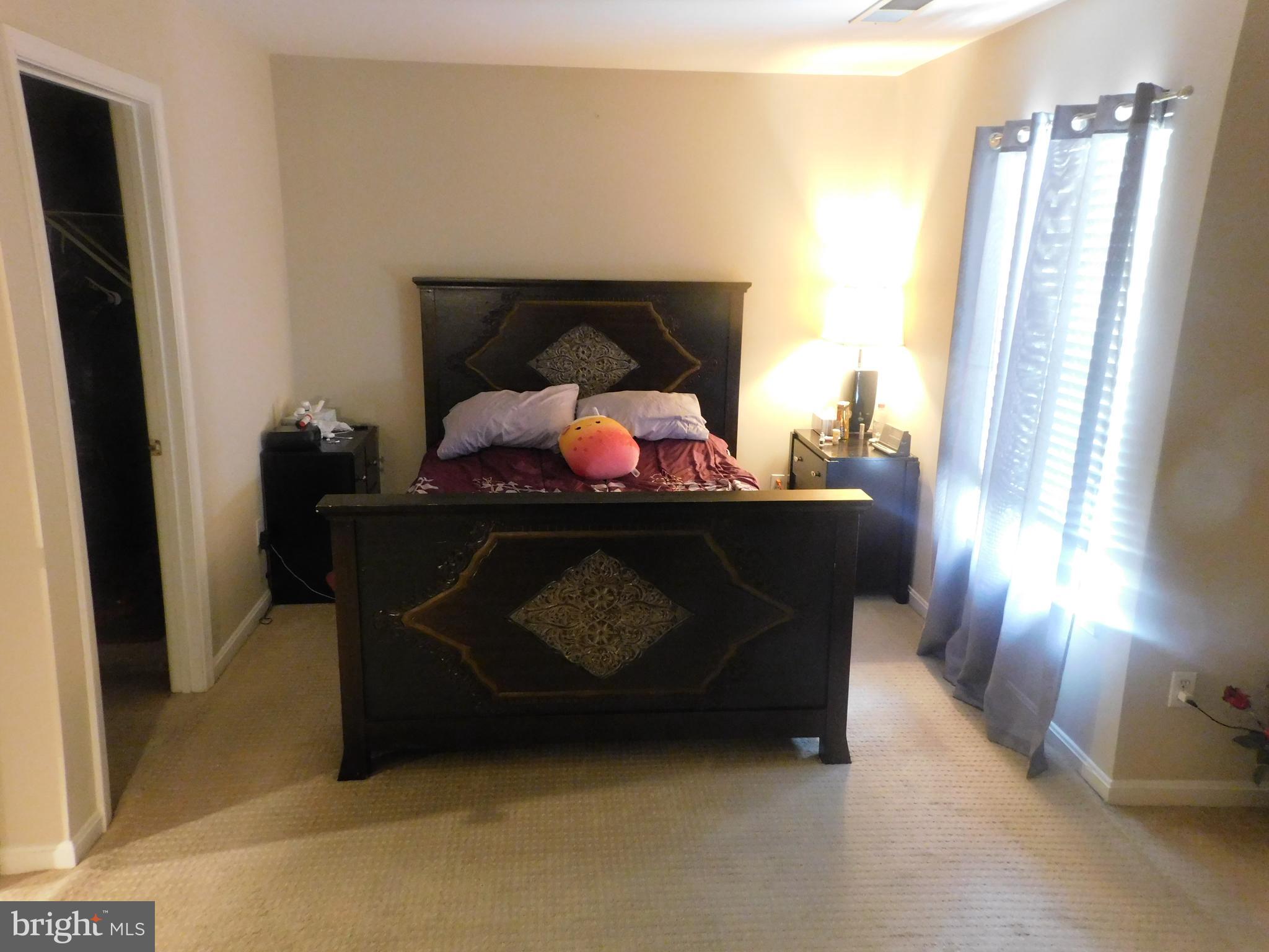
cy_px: 476
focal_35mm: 23
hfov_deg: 73.9
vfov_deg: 58.9
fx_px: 843
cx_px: 634
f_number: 3
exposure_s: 1/8
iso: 720
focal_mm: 4
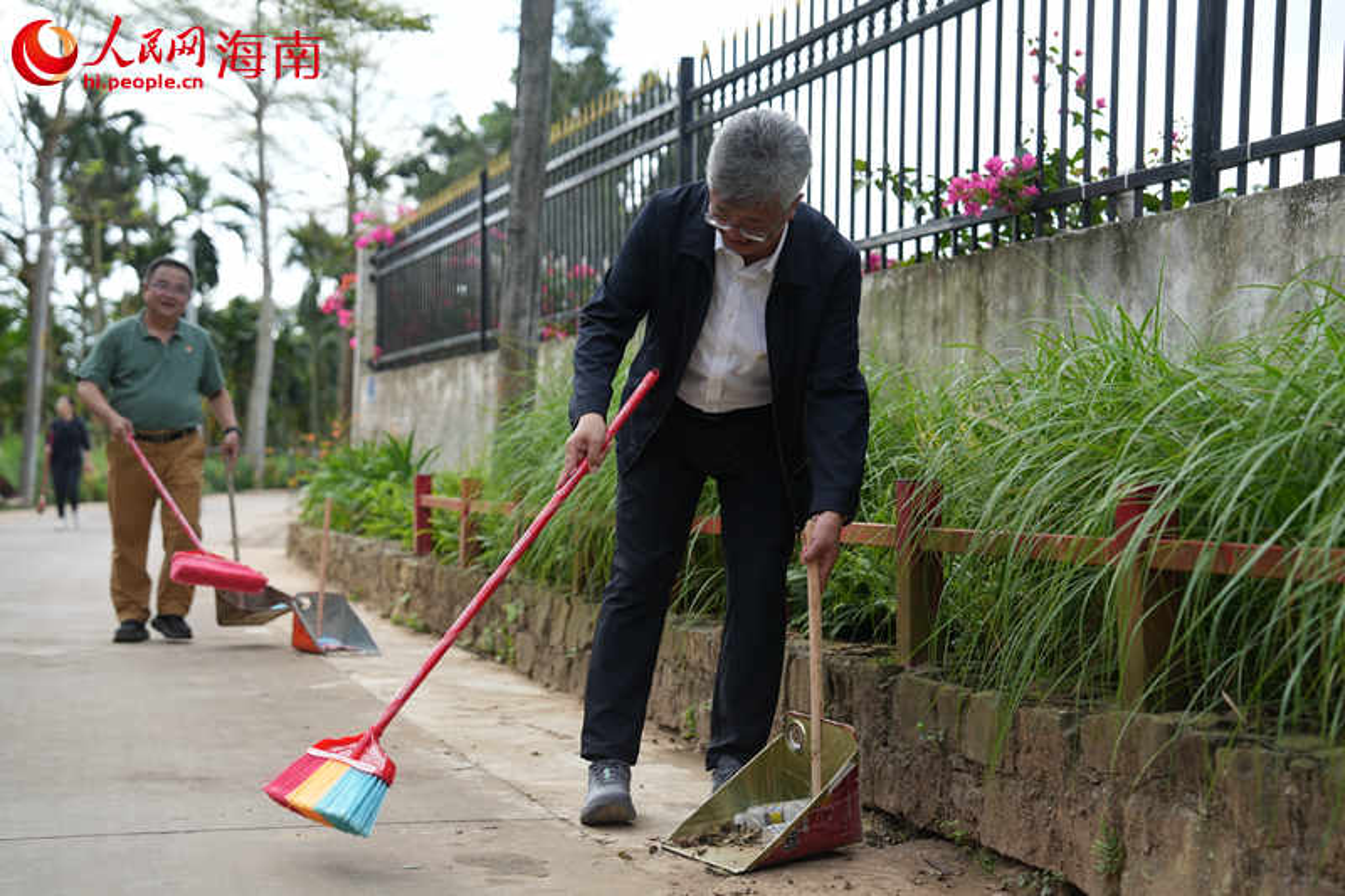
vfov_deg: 24.2
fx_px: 2092
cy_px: 448
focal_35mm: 56
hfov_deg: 35.6
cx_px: 672
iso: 400
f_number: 2.8
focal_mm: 56
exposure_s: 1/2000
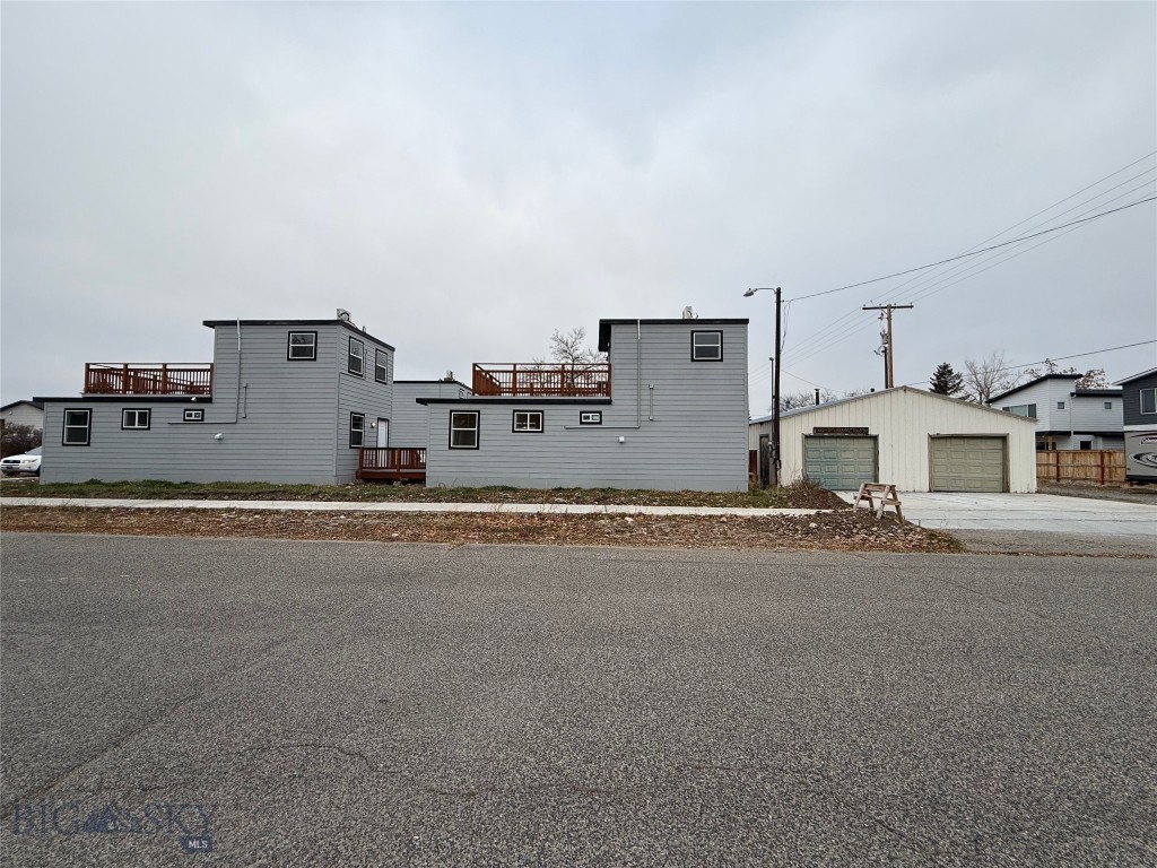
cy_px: 434
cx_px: 578
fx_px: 468
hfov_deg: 102.1
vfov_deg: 85.7
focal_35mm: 14
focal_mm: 2.22
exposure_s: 1/357
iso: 50
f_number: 2.2
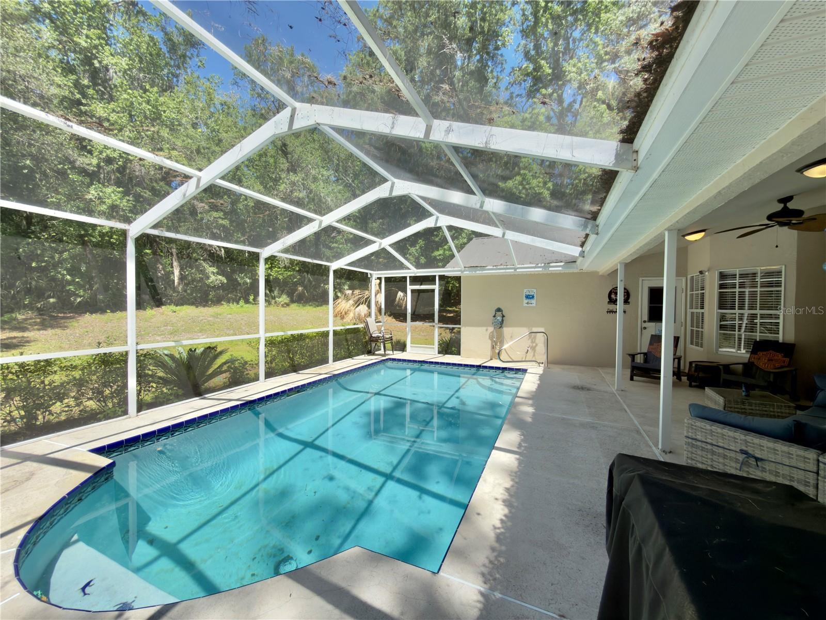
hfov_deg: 102.1
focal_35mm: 14
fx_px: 334
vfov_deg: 85.7
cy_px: 310
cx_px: 413
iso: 20
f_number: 2.2
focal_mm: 2.22
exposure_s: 1/380
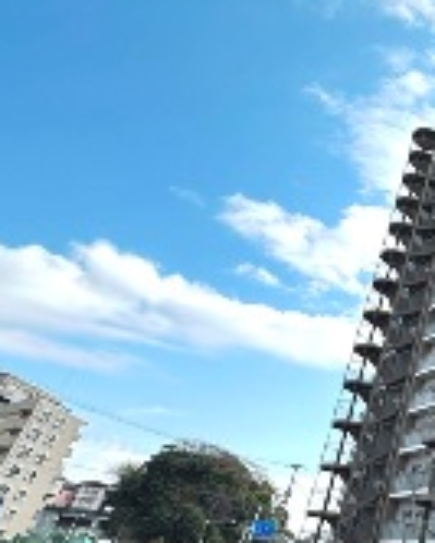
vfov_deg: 54.1
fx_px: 531
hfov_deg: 31.8
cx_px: 589
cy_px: 291
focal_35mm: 33
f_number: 2.2
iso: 40
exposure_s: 1/997
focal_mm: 2.22
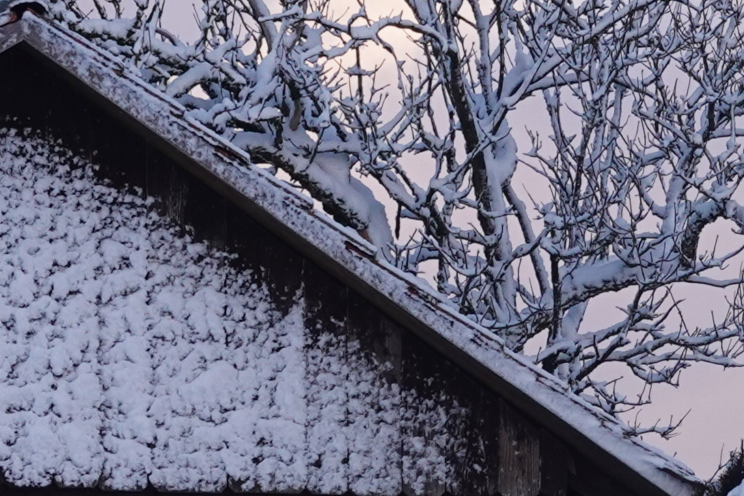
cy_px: 463
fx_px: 8721
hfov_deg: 4.9
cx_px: 548
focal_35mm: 422
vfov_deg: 3.3
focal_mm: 30.85
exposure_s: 1/200
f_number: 4.5
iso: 125
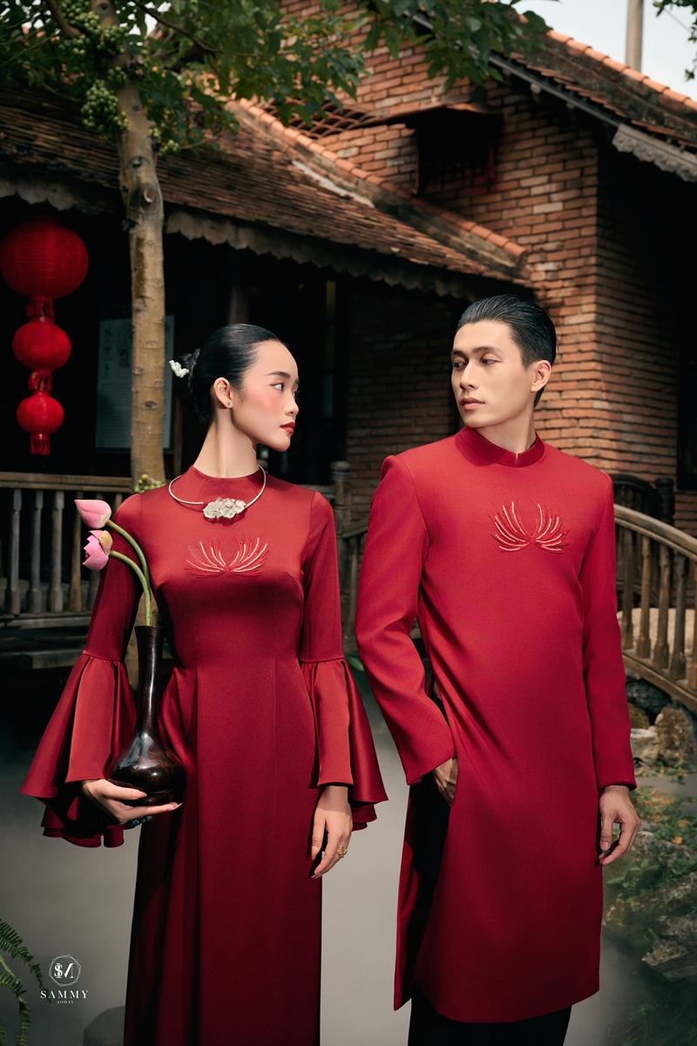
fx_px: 1336
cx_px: 348
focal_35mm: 46
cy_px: 523
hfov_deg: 29.2
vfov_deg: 42.7
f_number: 5.6
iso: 80
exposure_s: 1/160
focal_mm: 46
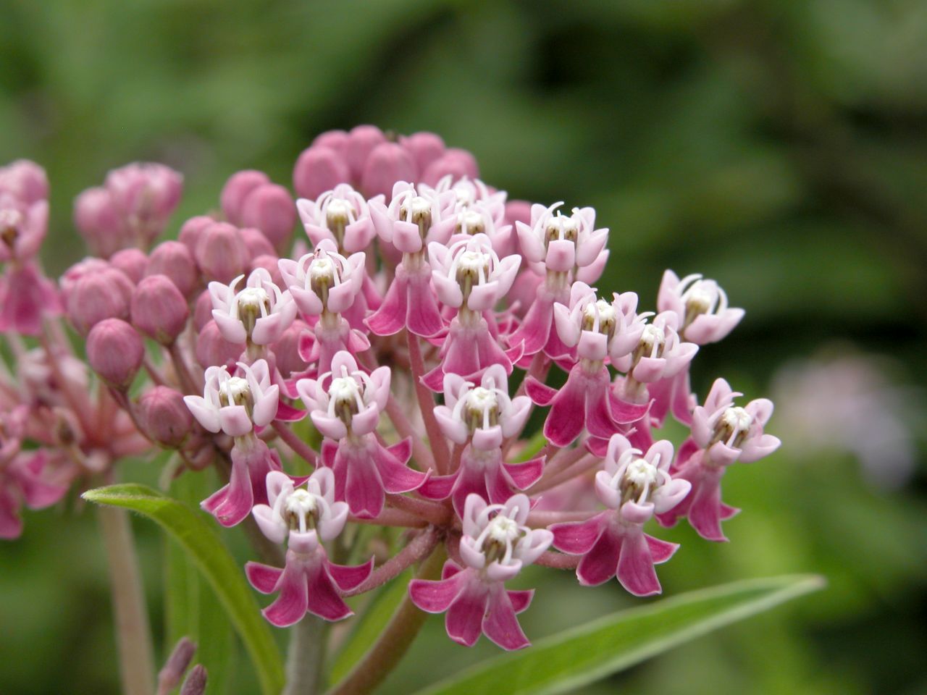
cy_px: 348
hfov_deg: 13.3
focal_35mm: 148
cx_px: 464
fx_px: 3963
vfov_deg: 10.0
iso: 100
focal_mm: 37.7
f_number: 7.8
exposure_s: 1/210
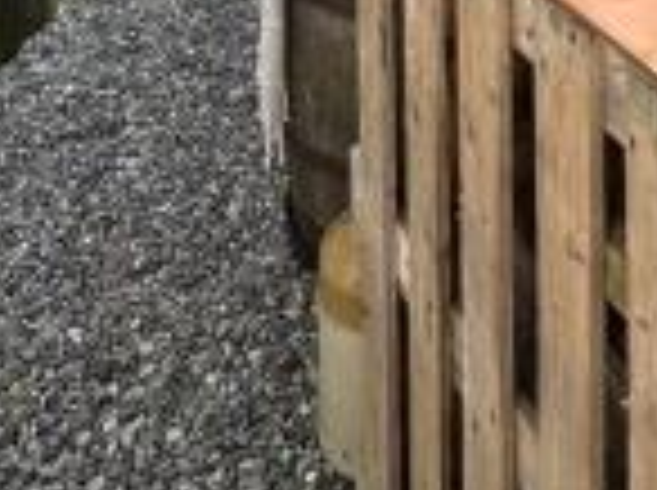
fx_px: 1061
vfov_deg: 18.7
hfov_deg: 33.6
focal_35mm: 56
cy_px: -443
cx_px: 506
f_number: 2.2
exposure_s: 1/754
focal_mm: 2.22
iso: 40
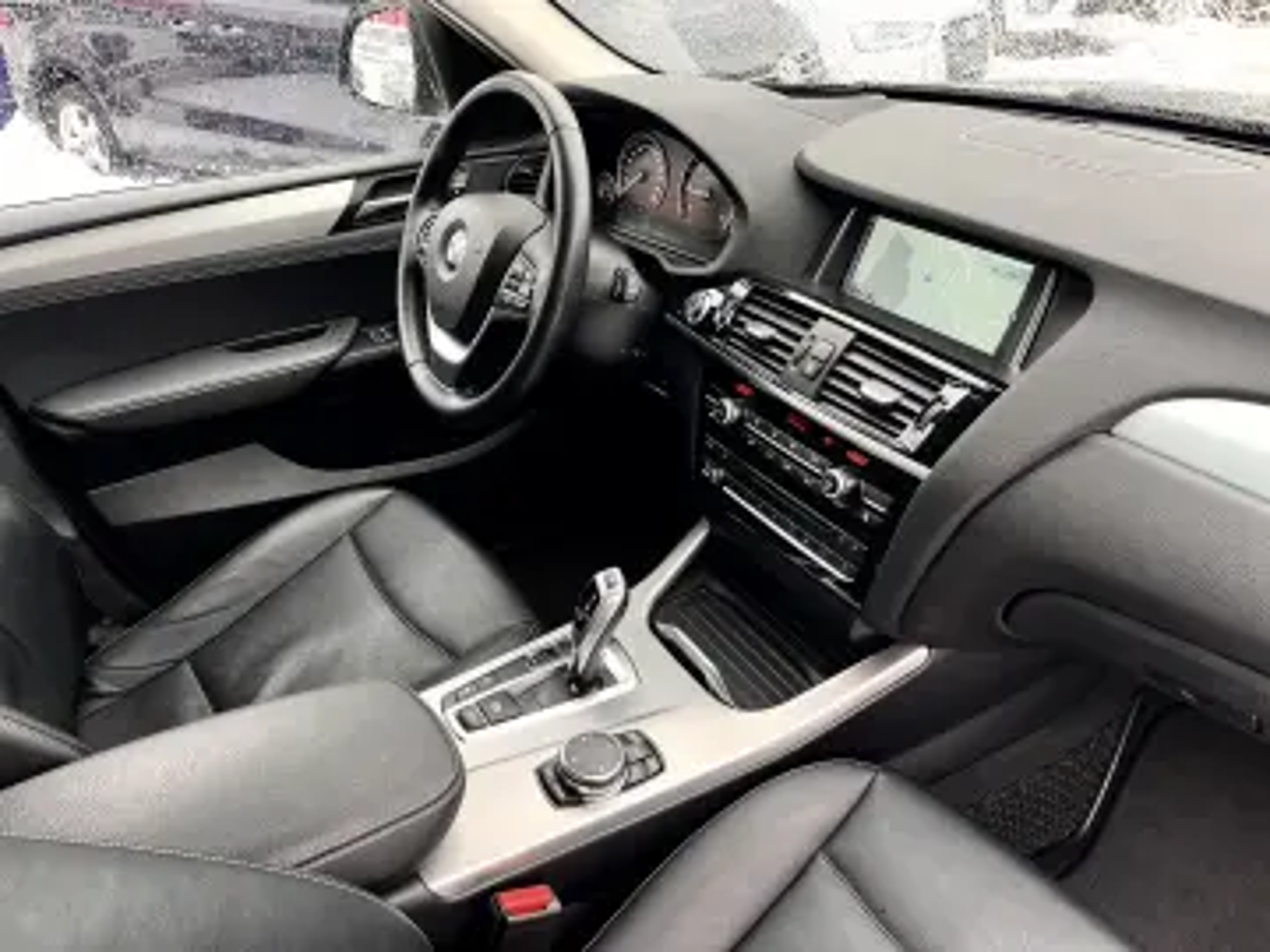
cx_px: 635
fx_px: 954
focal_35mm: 26
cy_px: 476
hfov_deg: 67.3
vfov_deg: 53.1
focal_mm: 5.1
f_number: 1.6
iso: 64
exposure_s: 1/122
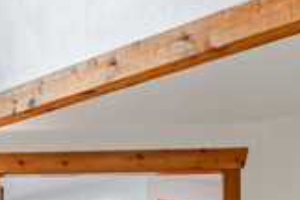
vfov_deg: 12.9
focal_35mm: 94
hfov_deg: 21.5
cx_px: 68
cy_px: 380
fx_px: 783
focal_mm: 14
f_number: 13
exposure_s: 1/13
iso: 250
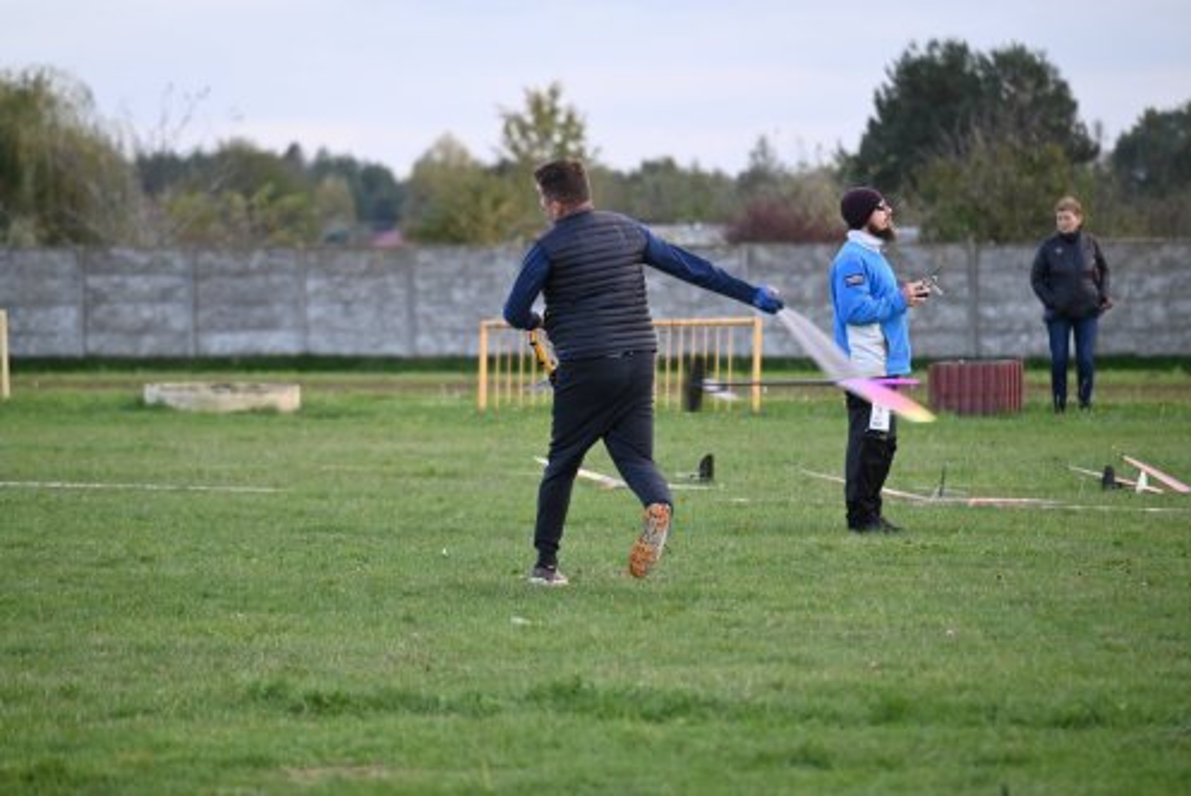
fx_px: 8937
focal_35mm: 270
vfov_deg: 5.1
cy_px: 398
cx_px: 596
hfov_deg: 7.6
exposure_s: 1/800
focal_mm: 270
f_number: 6
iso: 1250
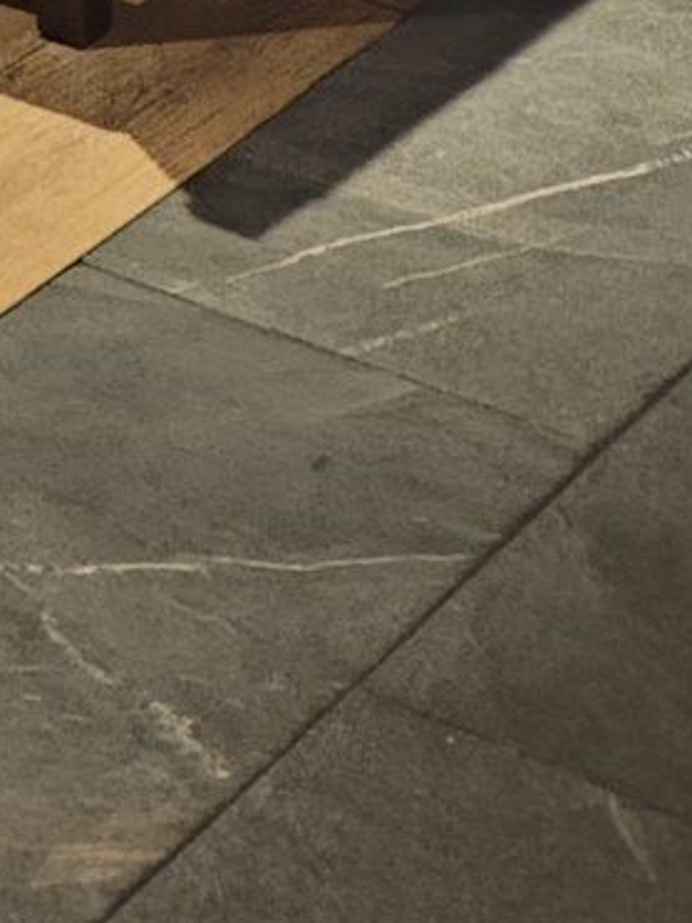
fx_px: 4505
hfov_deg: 7.7
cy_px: -2088
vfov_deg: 8.9
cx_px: -1324
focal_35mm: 169
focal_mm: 6.55
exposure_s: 1/33.4
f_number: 1.6
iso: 2000
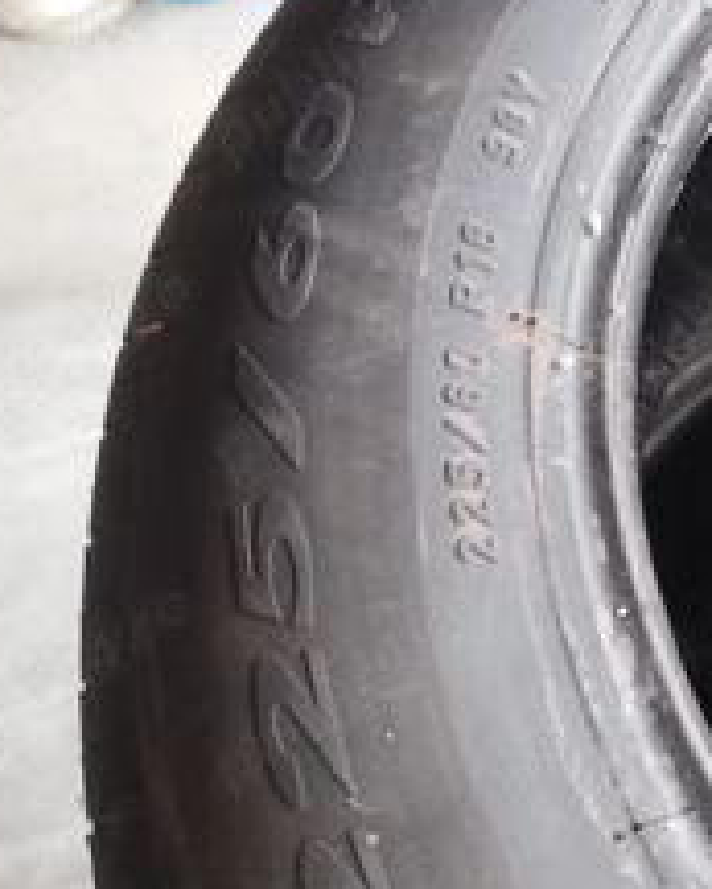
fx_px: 1237
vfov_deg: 39.5
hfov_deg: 31.8
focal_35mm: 47
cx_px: 490
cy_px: 440
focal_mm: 6.24
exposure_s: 1/33.3
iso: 1198
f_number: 1.8
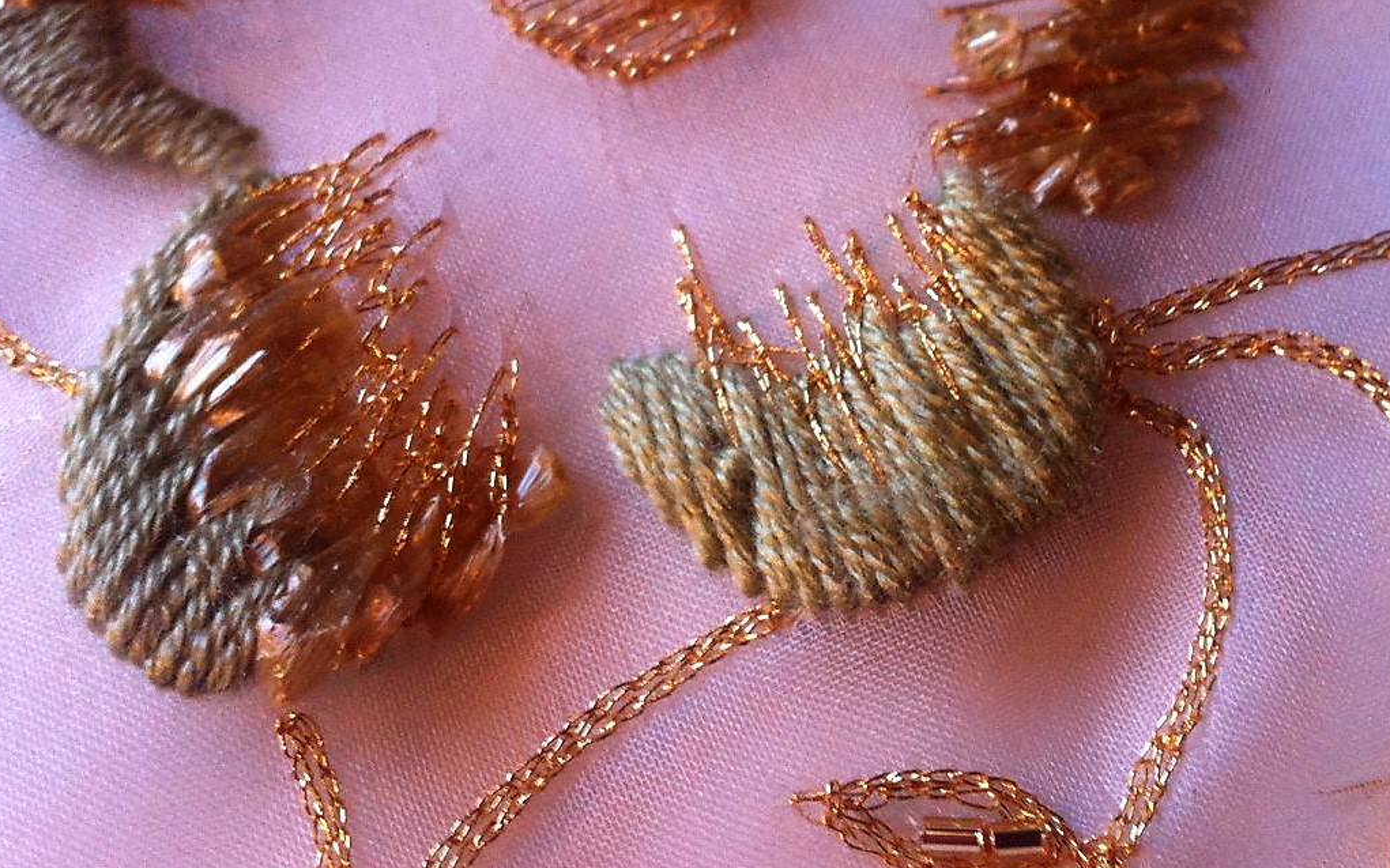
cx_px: 684
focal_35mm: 43
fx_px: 1629
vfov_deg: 29.7
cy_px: 329
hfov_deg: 46.2
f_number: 2.8
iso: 100
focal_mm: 3.85
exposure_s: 1/15
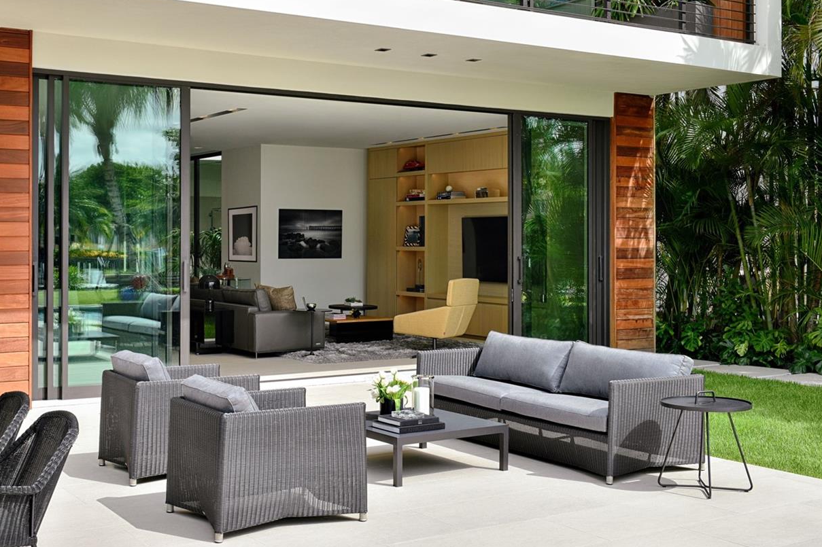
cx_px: 314
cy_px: 238
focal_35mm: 45
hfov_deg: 43.3
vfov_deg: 29.8
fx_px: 1027
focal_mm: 34
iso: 125
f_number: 11
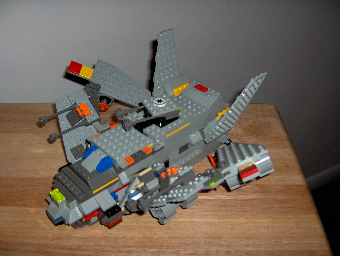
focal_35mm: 39
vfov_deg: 36.9
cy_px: 128
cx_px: 170
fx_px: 384
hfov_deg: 47.8
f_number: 2.8
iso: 100
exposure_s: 1/60
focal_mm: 8
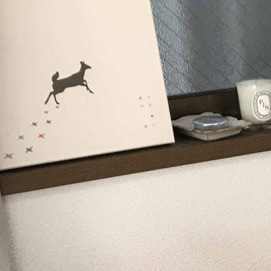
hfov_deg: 17.9
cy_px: 325
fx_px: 806
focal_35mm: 91
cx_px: 343
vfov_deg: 18.1
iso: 50
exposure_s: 1/17
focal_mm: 3.99
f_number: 1.8
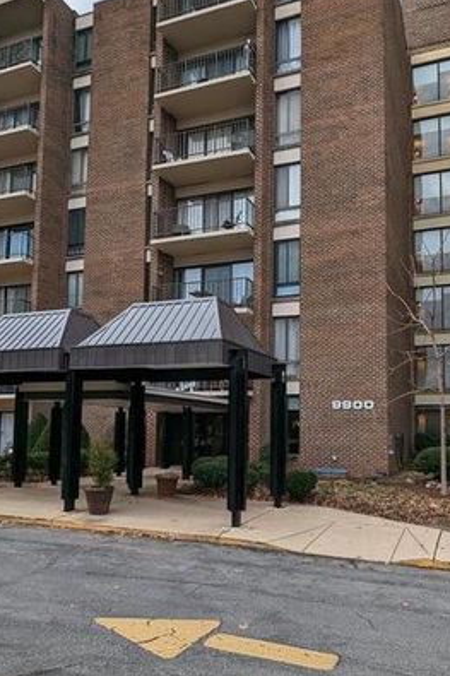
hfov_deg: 46.3
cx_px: 253
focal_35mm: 28
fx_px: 525
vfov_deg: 65.2
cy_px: 385
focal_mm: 2.35
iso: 51
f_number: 2.2
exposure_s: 1/1176
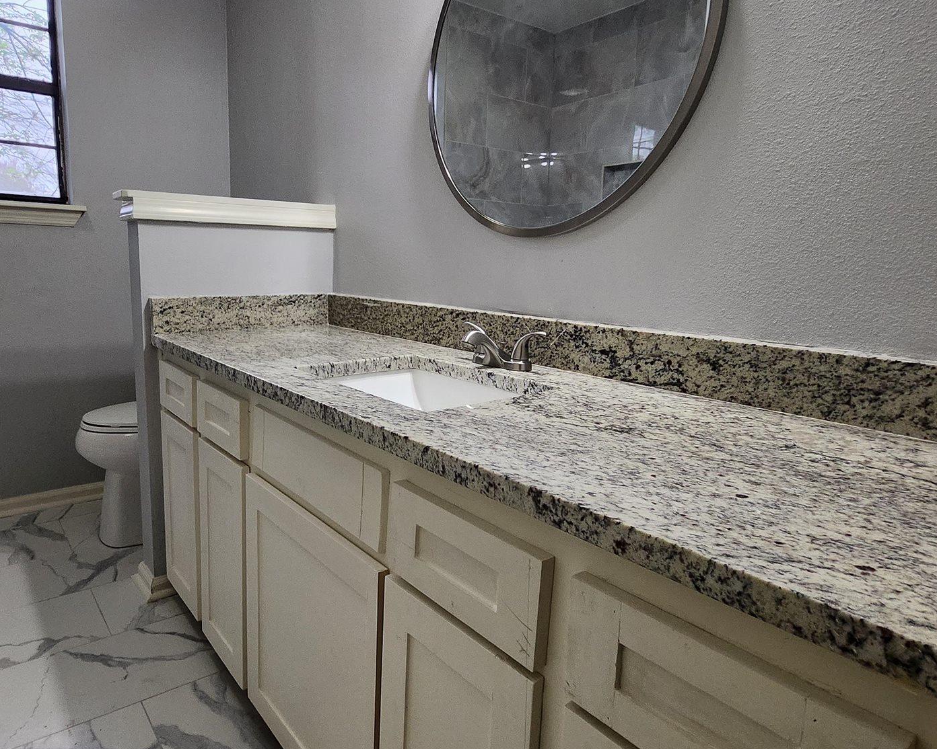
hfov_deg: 77.3
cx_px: 409
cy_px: 364
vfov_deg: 65.5
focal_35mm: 21
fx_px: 582
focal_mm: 1.74
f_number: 2.2
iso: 160
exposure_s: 1/60
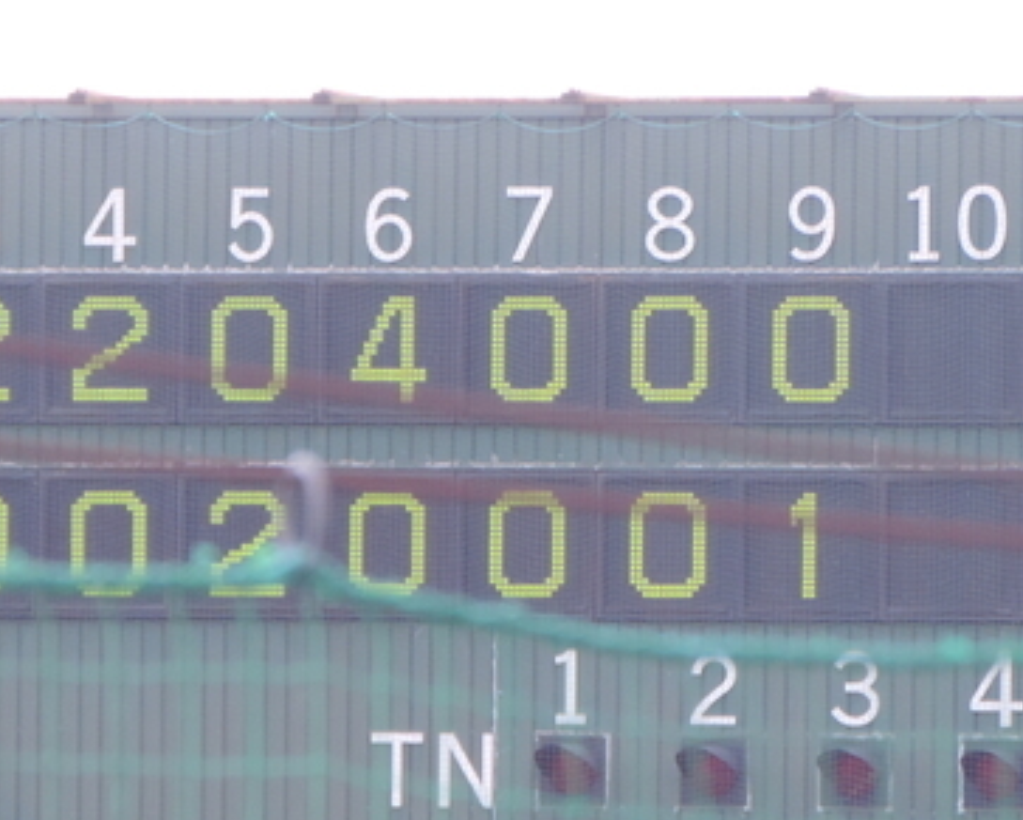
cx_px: 180
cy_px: 389
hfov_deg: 2.6
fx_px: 22787
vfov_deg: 2.1
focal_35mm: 752
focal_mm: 62.4
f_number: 4.8
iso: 400
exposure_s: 1/50
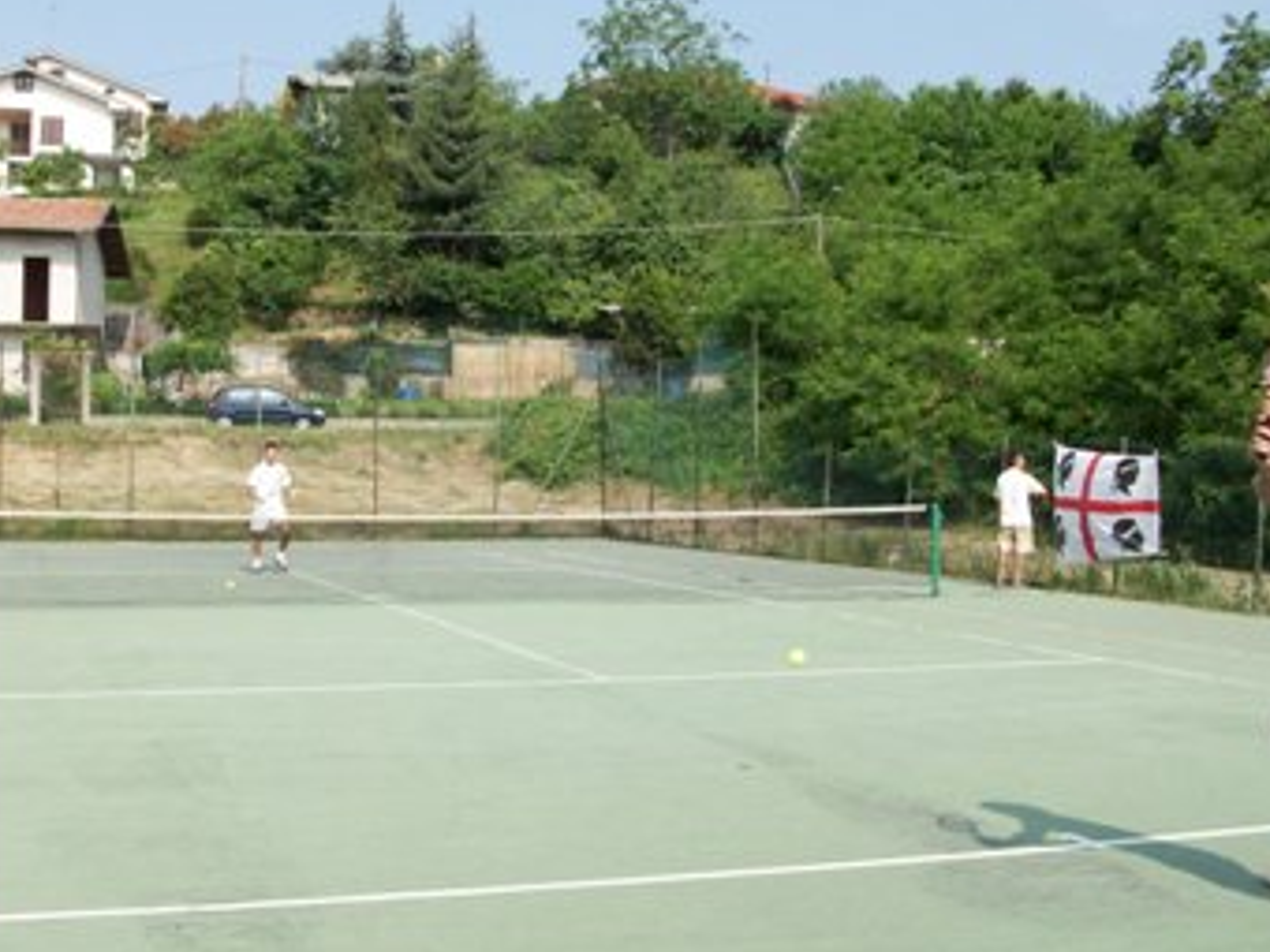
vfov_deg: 32.2
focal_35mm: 45
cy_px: 433
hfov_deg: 42.0
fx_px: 1651
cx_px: 568
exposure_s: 1/245
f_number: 5.5
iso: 64
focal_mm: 5.7
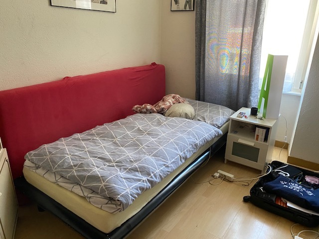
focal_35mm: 26
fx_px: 240
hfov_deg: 67.3
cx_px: 160
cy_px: 120
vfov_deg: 53.1
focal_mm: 4.25
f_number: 1.8
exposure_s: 1/55
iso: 500
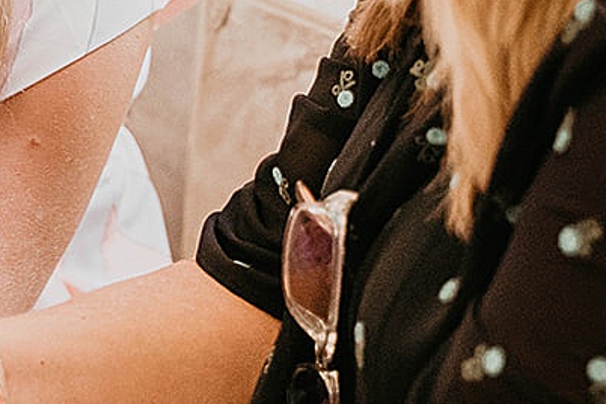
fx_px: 2946
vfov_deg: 7.8
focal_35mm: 175
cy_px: 75
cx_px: -395
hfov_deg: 11.1
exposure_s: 1/200
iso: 1250
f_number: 2.8
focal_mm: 44
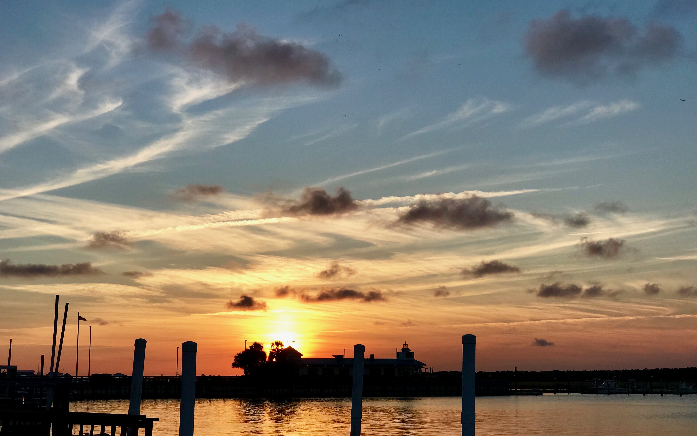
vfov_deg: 21.3
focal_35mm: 61
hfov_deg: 33.5
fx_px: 1159
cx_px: 347
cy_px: 241
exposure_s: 1/491
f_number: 2.8
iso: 20
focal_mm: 6.6
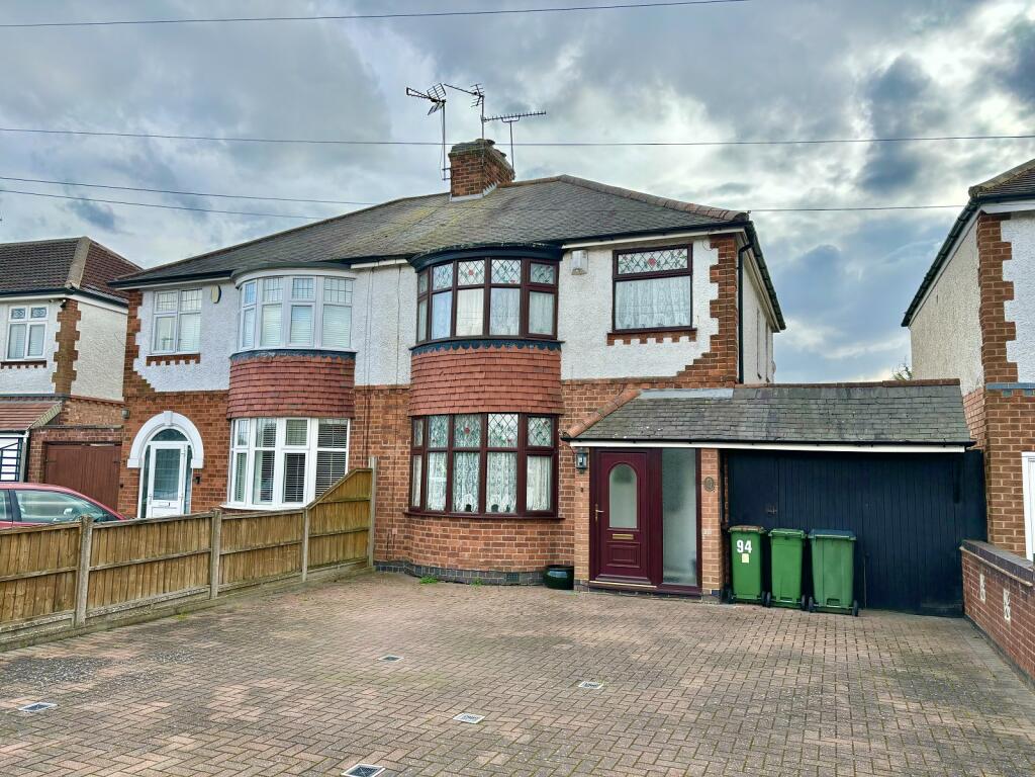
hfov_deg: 67.3
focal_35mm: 26
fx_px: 777
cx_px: 518
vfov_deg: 53.1
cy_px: 388
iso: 50
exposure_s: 1/1984
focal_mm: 5.96
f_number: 1.6
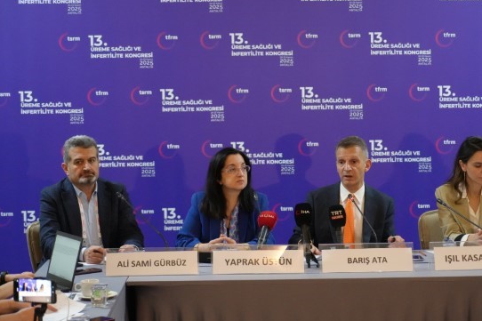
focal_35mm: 93
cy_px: 170
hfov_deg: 21.9
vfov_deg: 14.7
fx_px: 1245
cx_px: 291
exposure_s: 1/160
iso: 10000
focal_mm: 70
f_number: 4
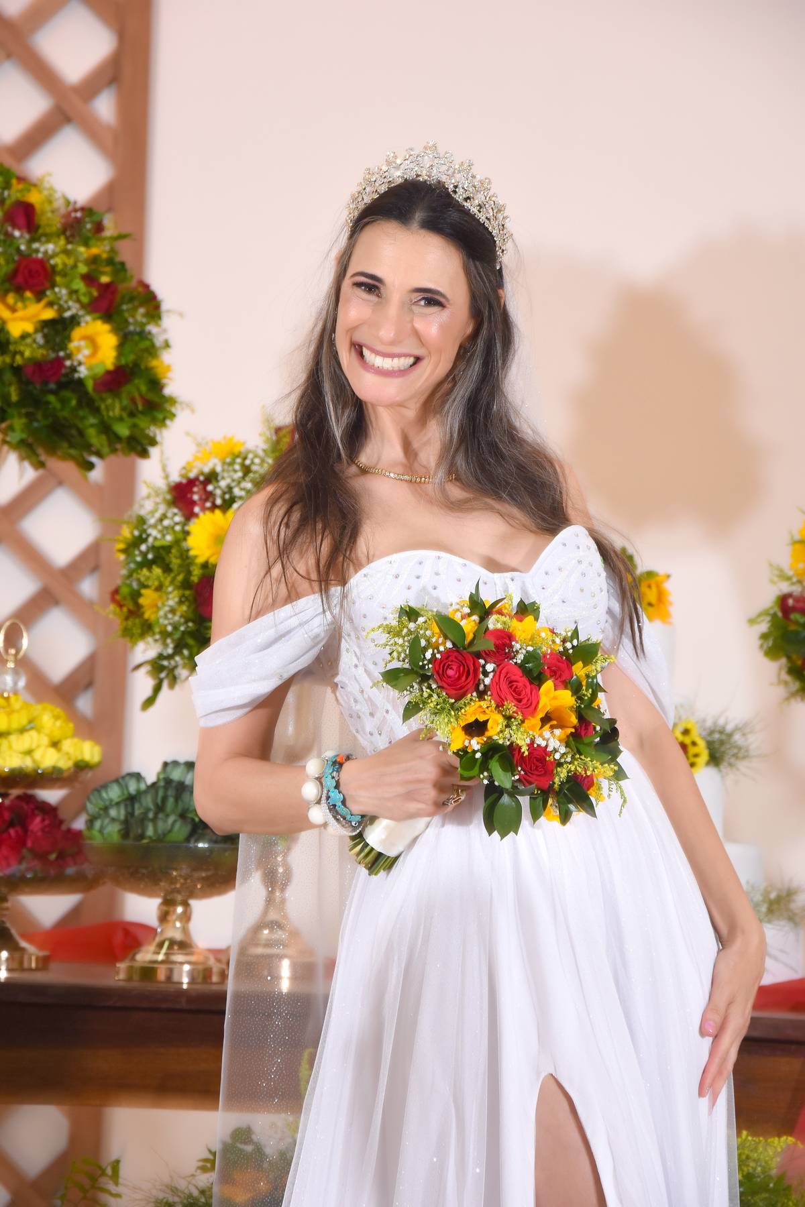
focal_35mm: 158
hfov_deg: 8.7
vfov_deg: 13.0
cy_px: 604
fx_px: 5282
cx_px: 402
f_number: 7.1
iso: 640
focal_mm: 105
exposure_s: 1/100
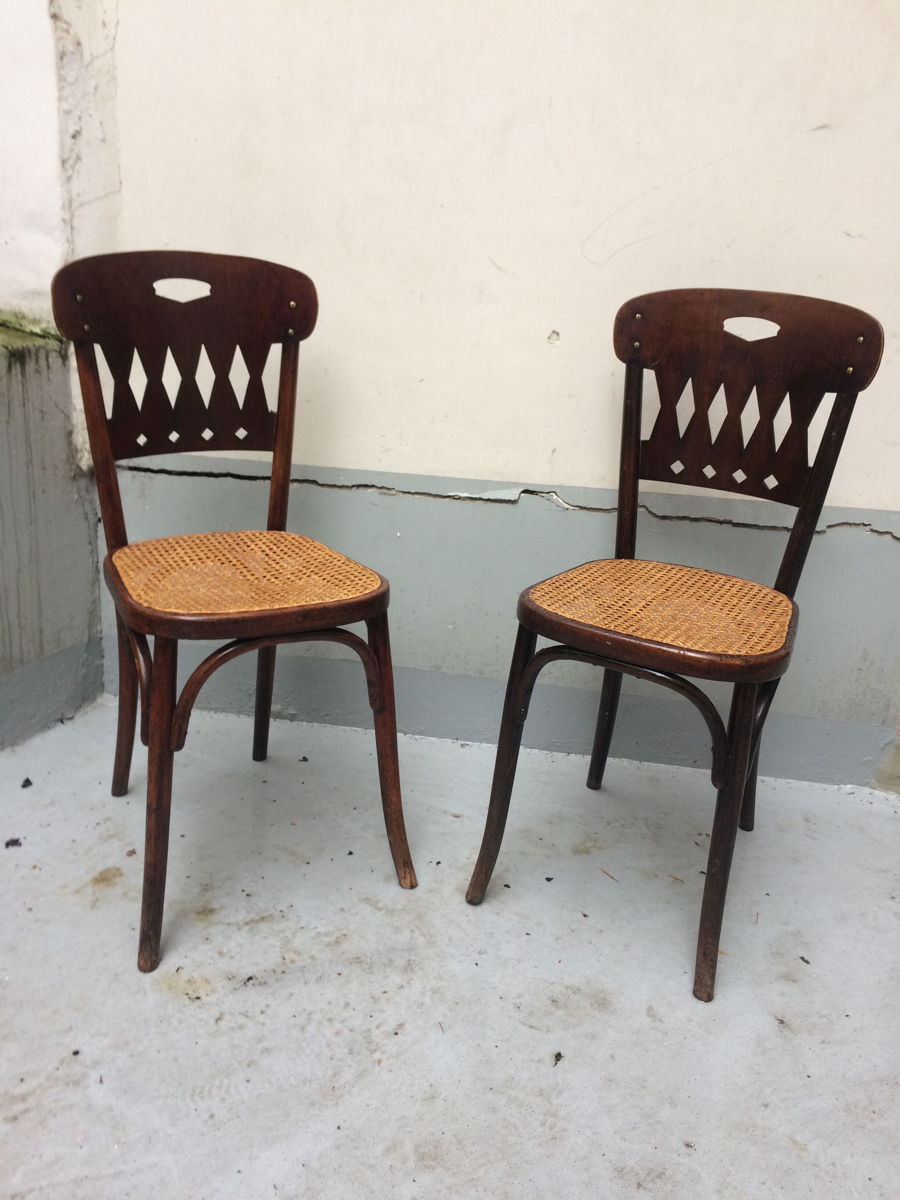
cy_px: 600
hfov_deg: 48.2
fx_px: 1005
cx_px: 450
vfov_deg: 61.7
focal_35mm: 29
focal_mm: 4.15
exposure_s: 1/100
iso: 64
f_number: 2.2
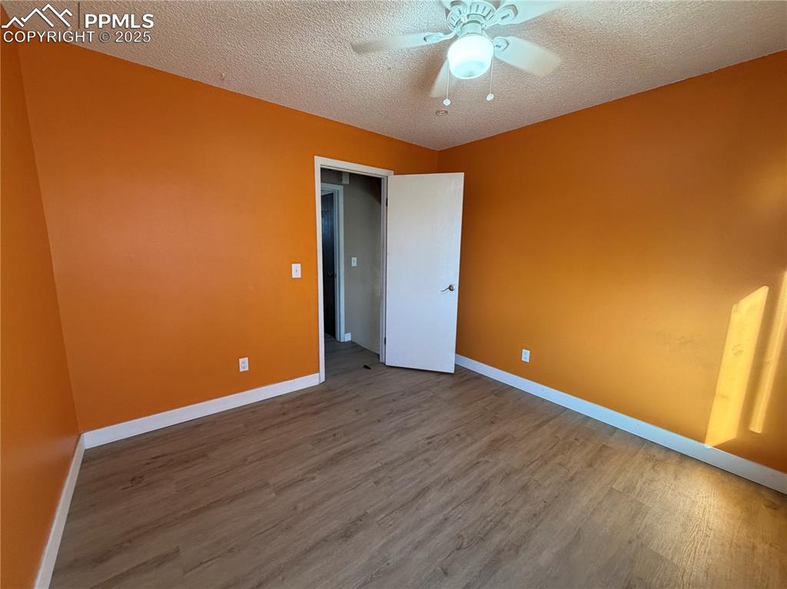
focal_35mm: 14
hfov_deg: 102.1
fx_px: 318
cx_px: 394
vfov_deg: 85.6
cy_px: 294
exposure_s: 1/99
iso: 320
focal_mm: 2.22
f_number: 2.2
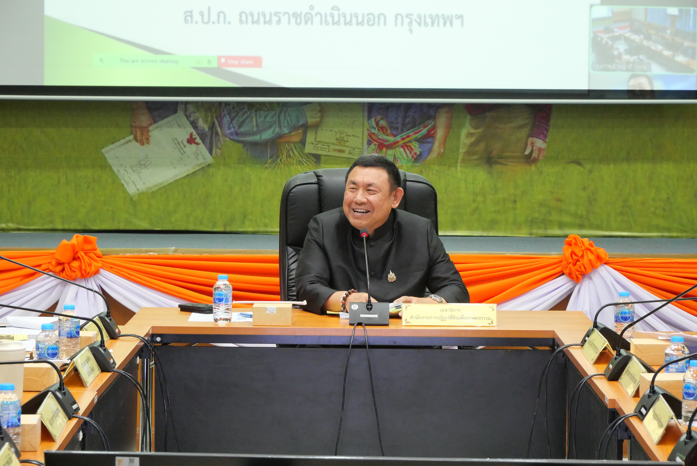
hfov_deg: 16.5
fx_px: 2402
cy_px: 233
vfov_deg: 11.1
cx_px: 348
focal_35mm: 124
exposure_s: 1/60
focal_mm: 60
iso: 3200
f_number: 5.6
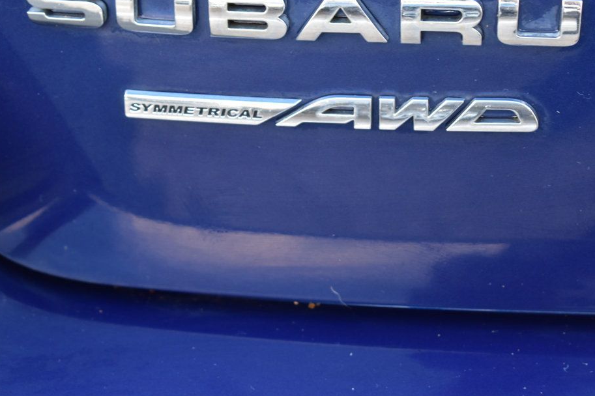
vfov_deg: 14.8
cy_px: 177
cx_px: 325
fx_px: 1529
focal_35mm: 93
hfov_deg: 22.0
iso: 560
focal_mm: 55
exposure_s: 1/15
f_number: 6.3
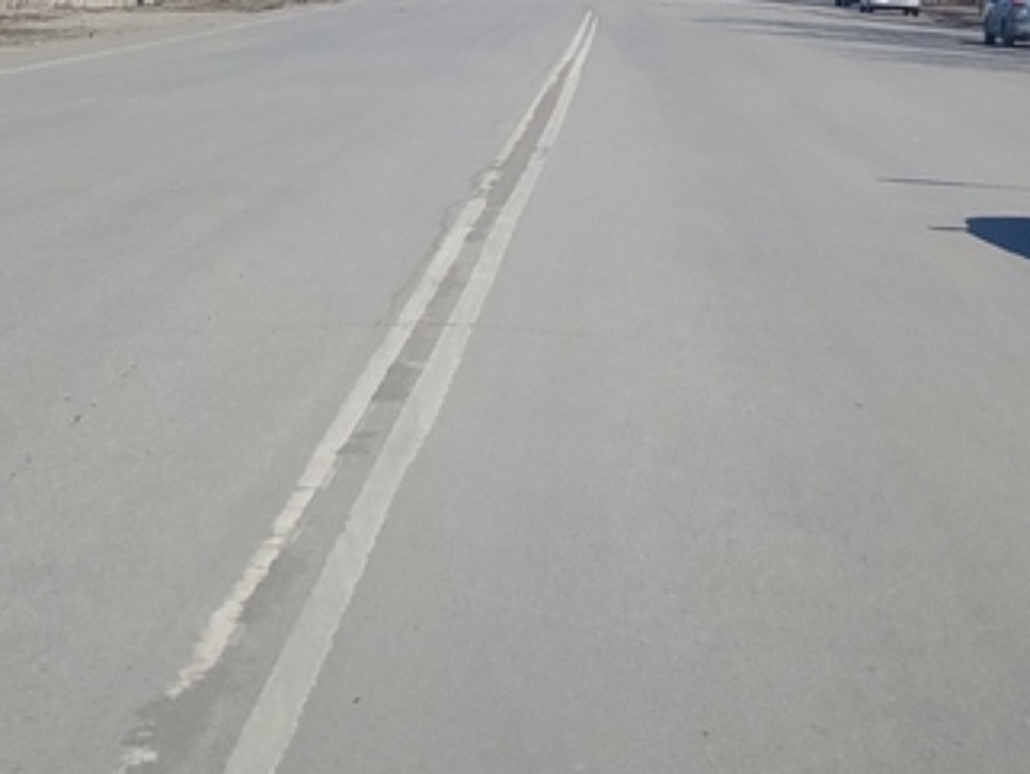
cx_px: 438
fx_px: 2174
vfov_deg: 18.7
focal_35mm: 73
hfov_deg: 26.6
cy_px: -232
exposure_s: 1/1336
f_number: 1.8
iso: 40
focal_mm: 5.23
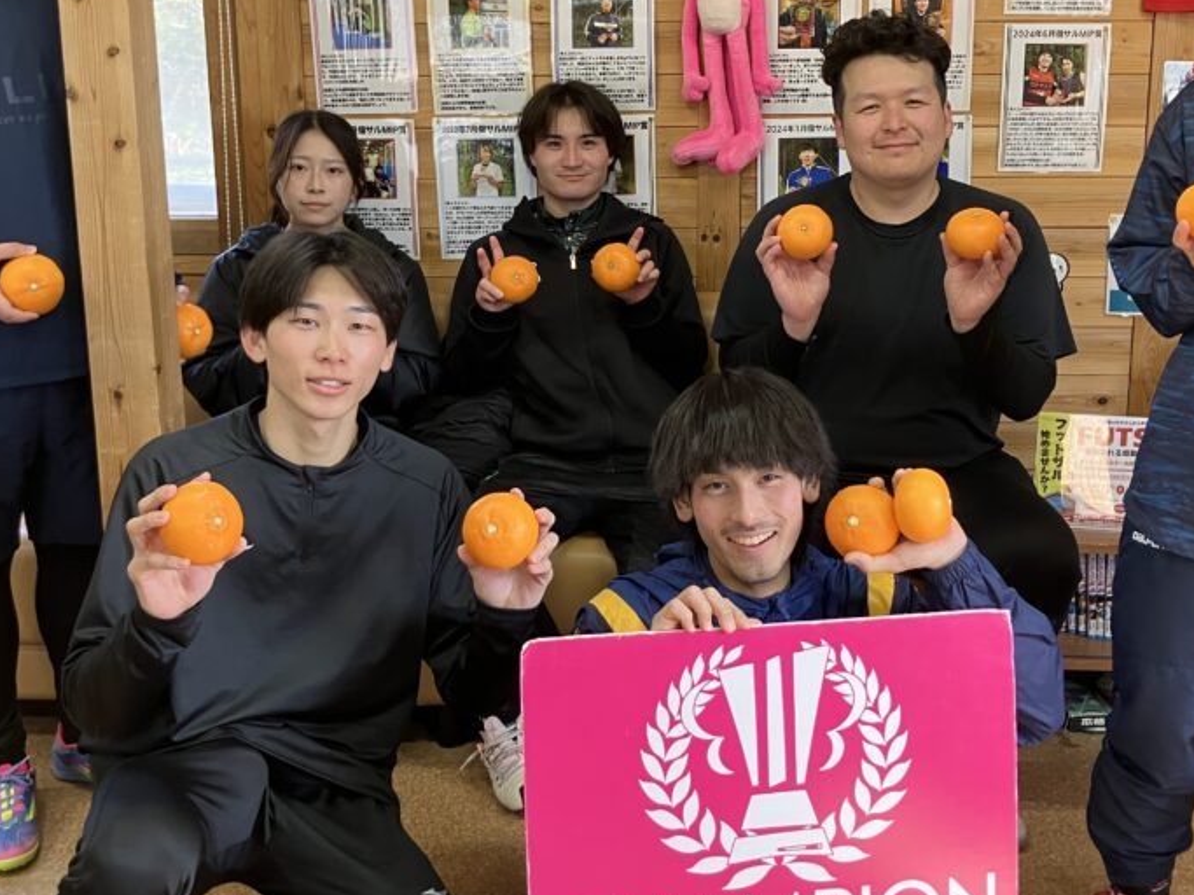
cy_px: 348
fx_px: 1448
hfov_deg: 44.7
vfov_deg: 34.2
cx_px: 652
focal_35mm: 42
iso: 80
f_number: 1.8
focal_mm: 3.99
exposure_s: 1/60
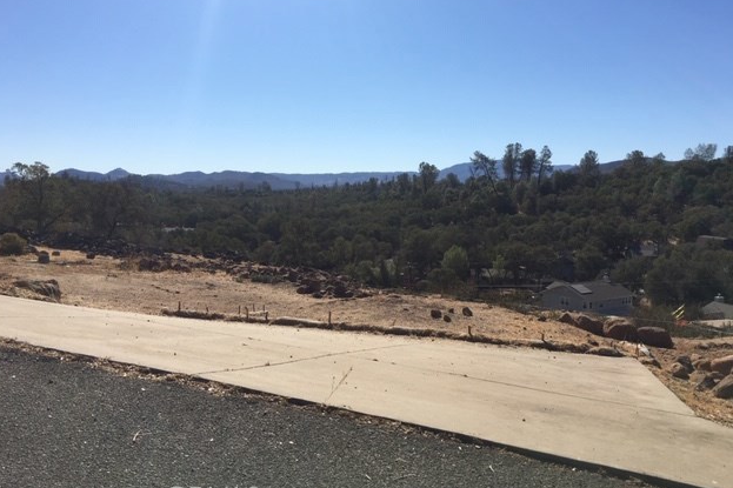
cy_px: 232
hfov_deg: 60.3
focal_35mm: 31
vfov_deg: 42.3
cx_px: 366
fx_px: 631
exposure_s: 1/2747
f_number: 2.2
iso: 25
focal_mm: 4.15
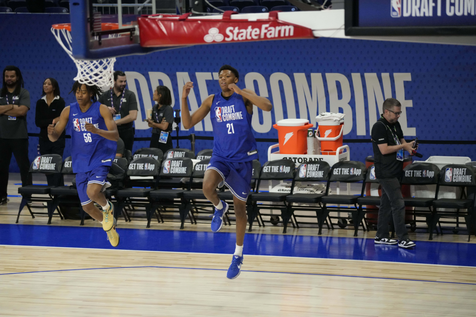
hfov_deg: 14.7
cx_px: 238
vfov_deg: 9.8
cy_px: 158
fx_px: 1851
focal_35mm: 140
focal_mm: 140
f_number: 4
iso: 6400
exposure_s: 1/1000
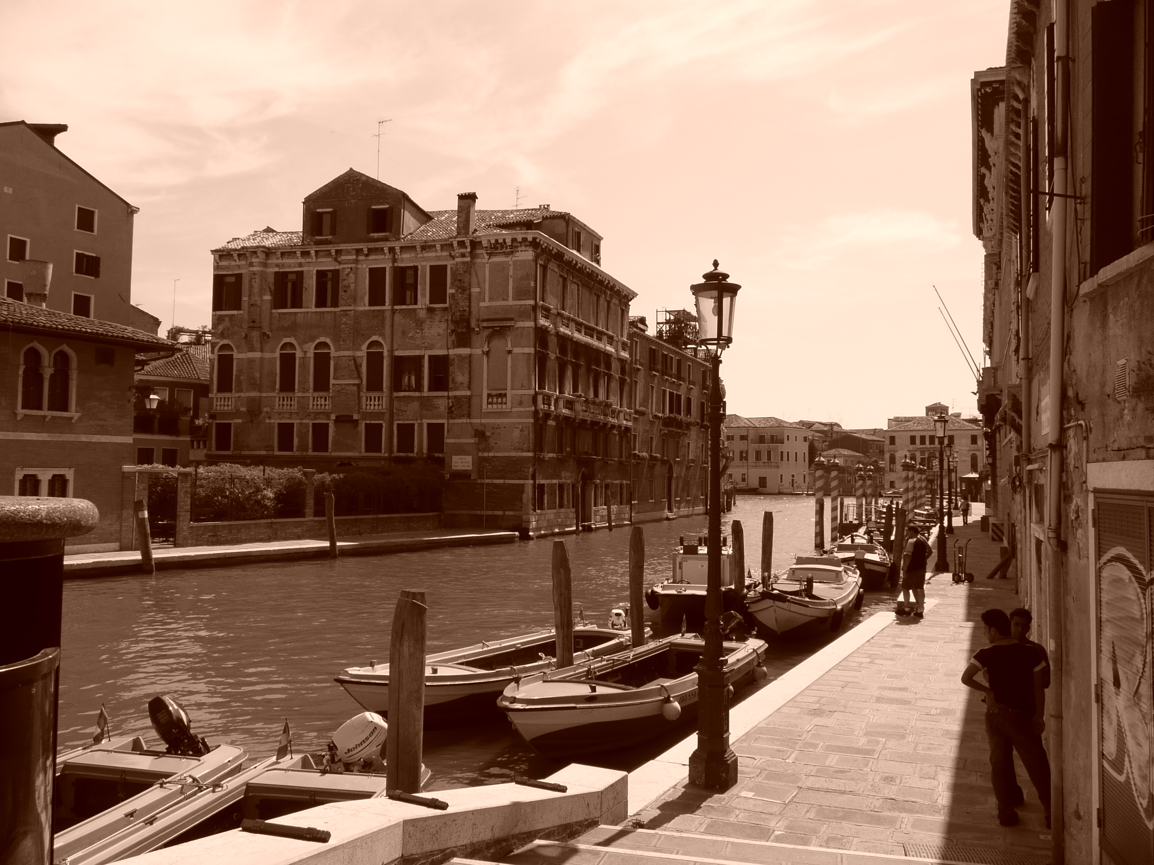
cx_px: 577
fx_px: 933
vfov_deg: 49.7
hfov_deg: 63.4
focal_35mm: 28
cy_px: 432
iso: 100
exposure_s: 1/250
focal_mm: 4.6
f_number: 8
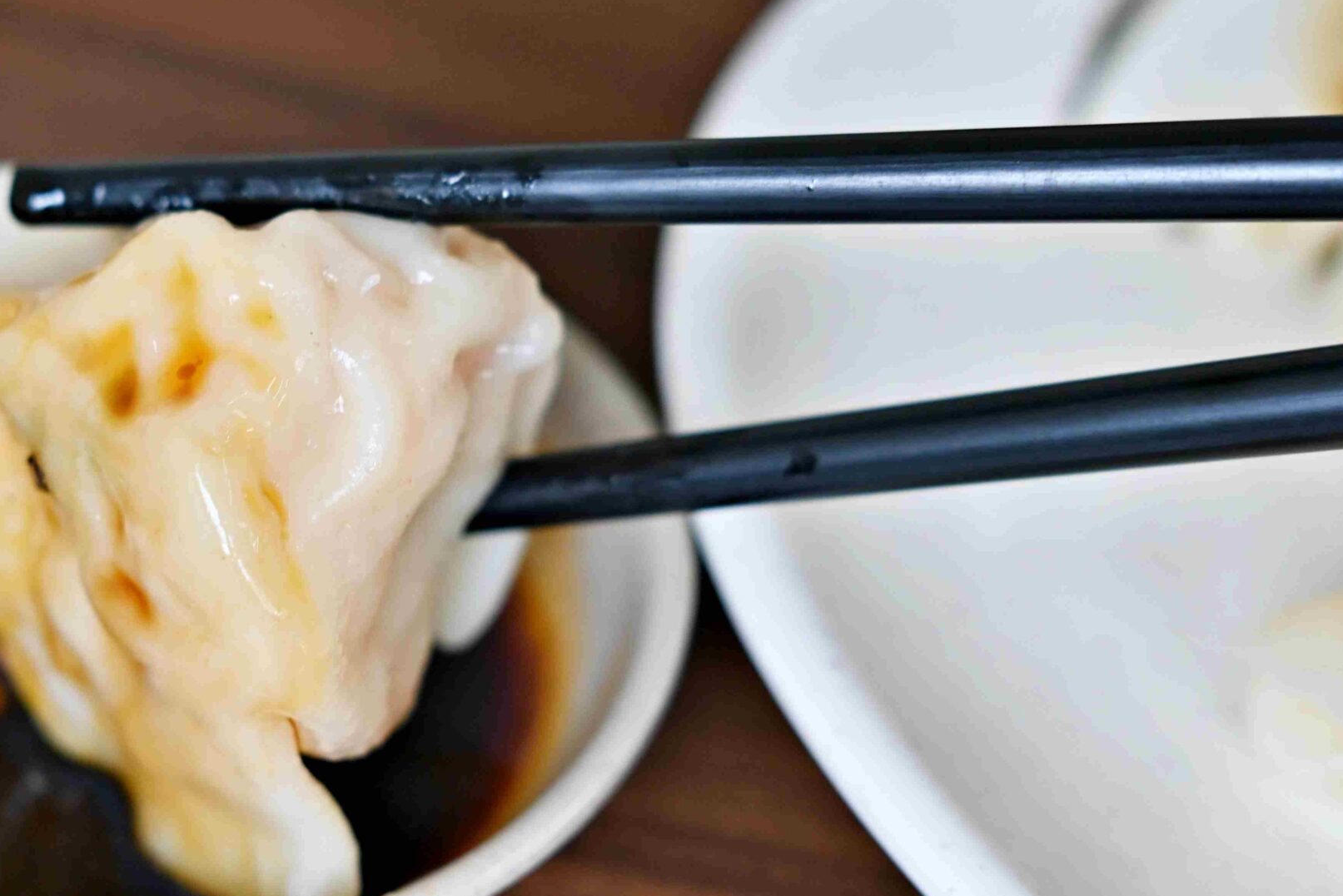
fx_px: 4440
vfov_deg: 11.5
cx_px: 332
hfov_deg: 17.1
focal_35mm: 119
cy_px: 493
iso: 280
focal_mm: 50
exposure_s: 1/200
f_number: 3.2
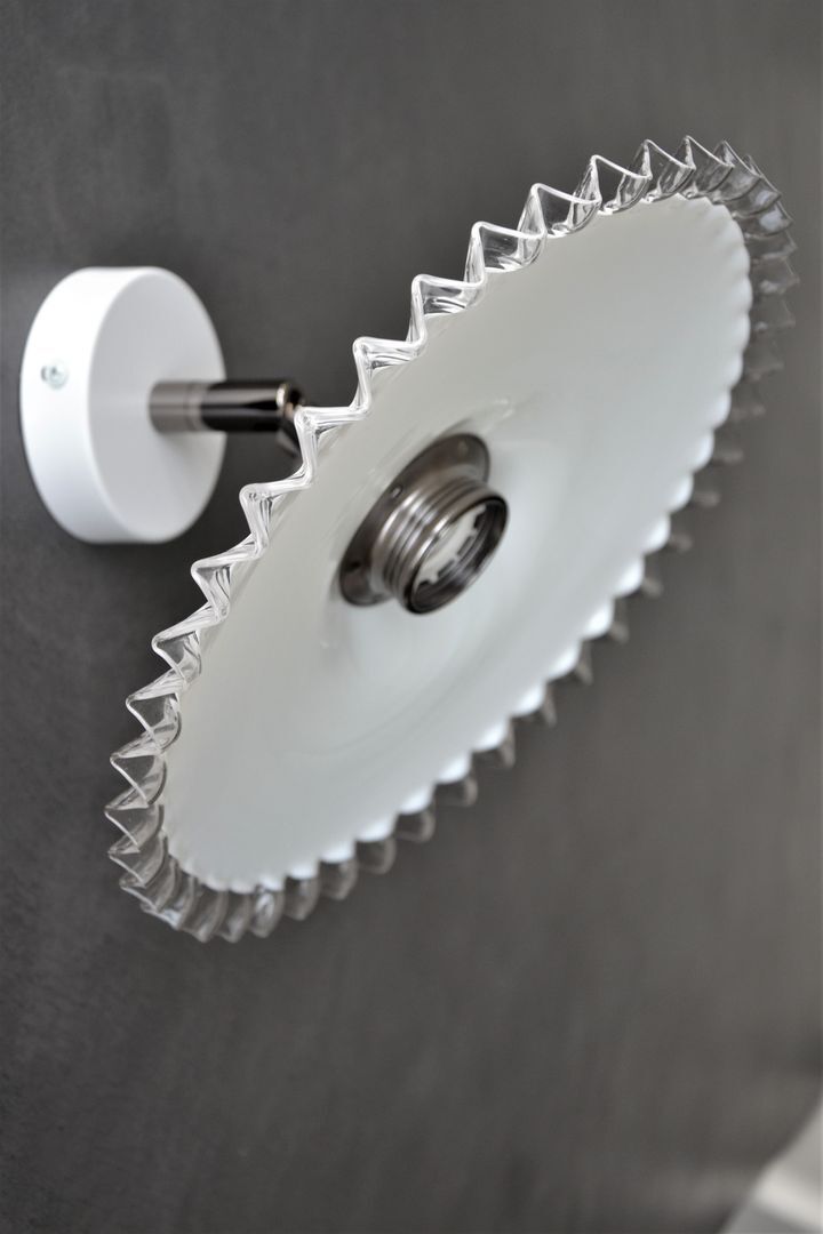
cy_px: 617
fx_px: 1749
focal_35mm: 51
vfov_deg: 38.9
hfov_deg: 26.5
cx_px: 412
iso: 400
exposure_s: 1/100
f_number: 5
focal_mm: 34
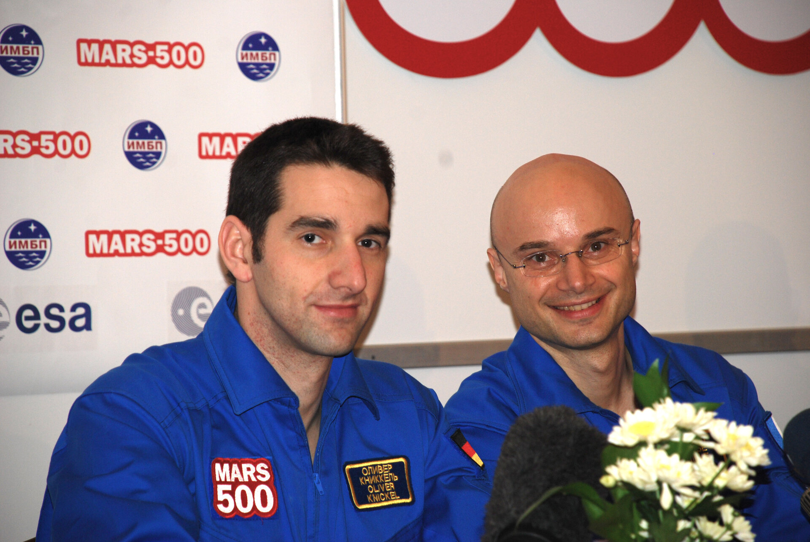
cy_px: 271
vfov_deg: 6.8
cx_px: 405
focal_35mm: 202
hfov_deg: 10.1
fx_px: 4561
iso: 360
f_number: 5.6
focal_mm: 135
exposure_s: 1/60
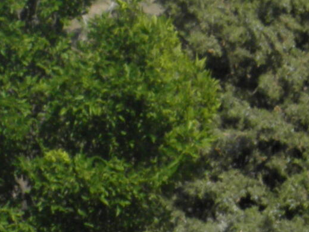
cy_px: -423
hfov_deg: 2.3
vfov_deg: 1.7
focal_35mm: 862
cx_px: -569
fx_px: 7693
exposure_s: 1/500
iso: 100
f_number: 5
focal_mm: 26.8
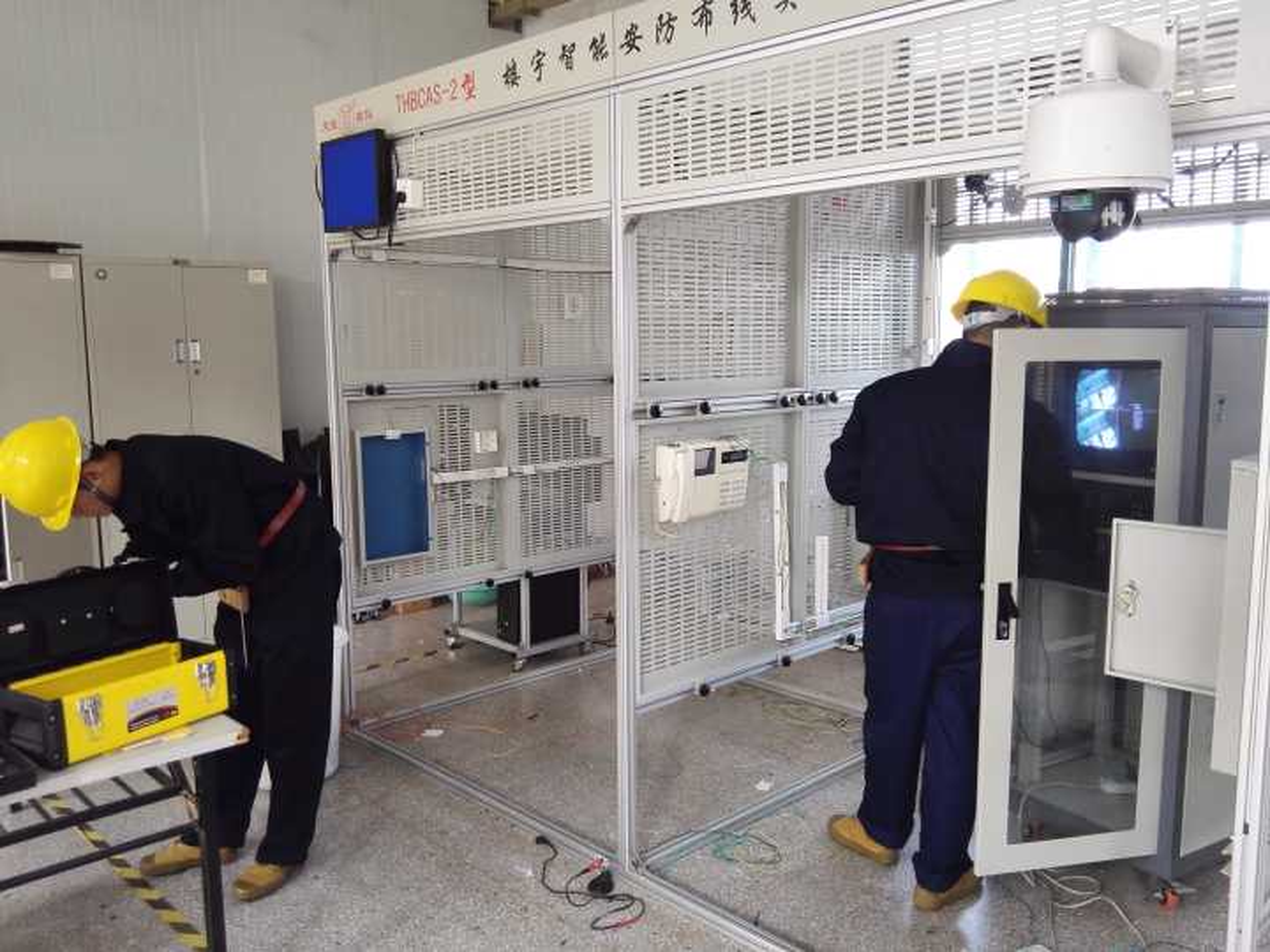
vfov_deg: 48.2
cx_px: 635
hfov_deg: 61.7
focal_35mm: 29
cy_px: 476
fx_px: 1064
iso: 100
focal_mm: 3.8
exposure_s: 1/50.1
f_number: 2
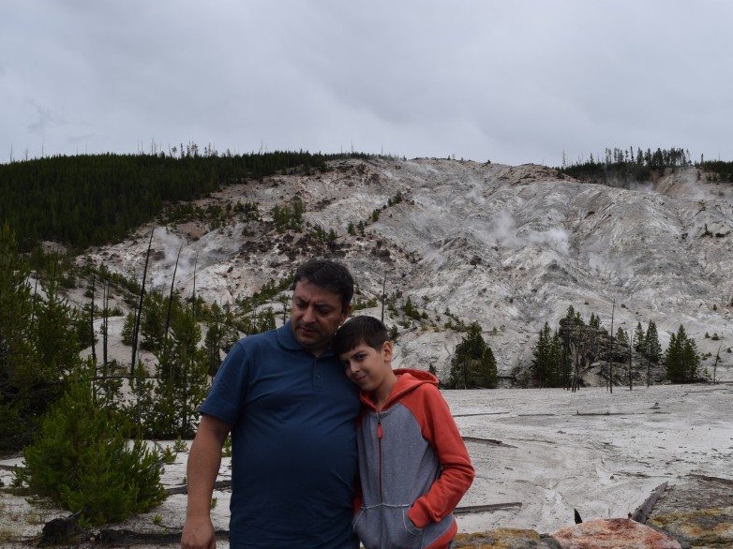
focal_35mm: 34
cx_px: 456
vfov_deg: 41.7
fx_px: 720
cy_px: 312
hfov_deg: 53.4
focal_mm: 18
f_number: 9
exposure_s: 1/320
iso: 200
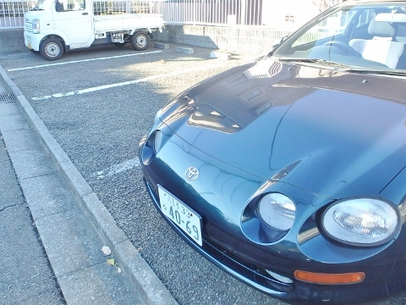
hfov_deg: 63.2
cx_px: 176
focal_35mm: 28
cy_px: 121
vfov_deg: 49.4
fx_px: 328
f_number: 3.5
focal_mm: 3.7
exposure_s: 1/100
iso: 125
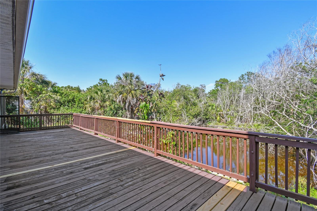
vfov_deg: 77.3
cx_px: 158
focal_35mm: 15
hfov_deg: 100.4
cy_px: 106
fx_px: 132
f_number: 7.1
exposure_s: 1/250
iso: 100
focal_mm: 10
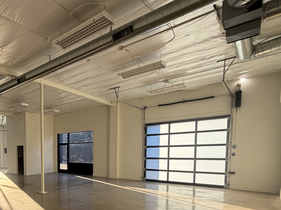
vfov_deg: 51.8
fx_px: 203
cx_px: 32
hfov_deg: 59.7
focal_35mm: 25
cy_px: 164
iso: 64
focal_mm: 2.22
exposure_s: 1/121
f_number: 2.2
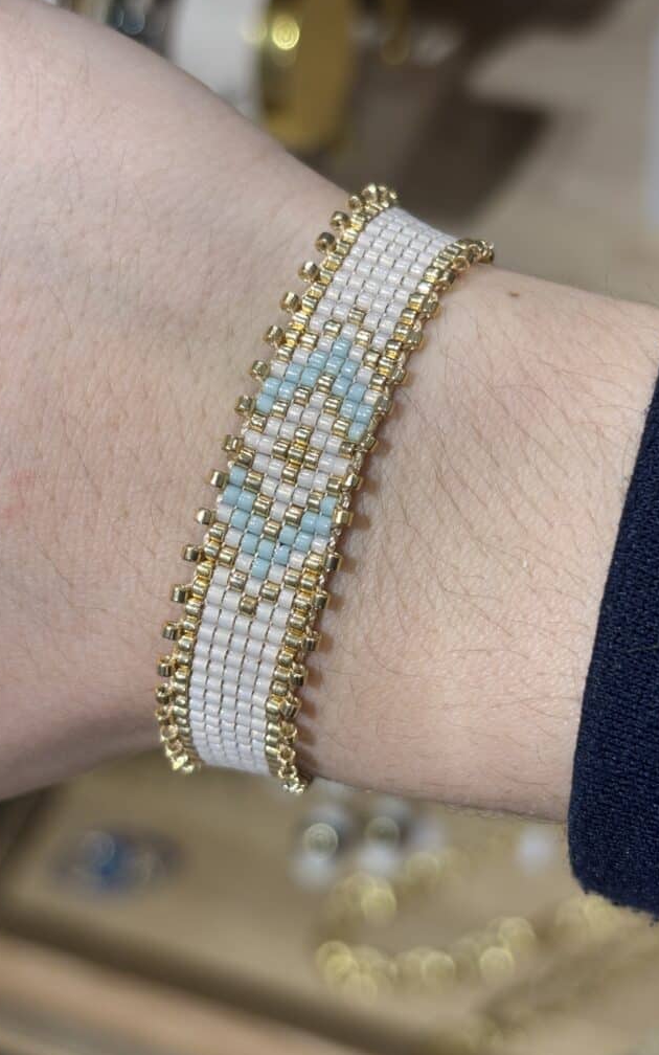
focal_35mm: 56
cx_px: 369
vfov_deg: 36.3
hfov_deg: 23.1
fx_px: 1609
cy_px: 525
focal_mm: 5.96
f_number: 1.6
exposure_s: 1/100
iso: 40
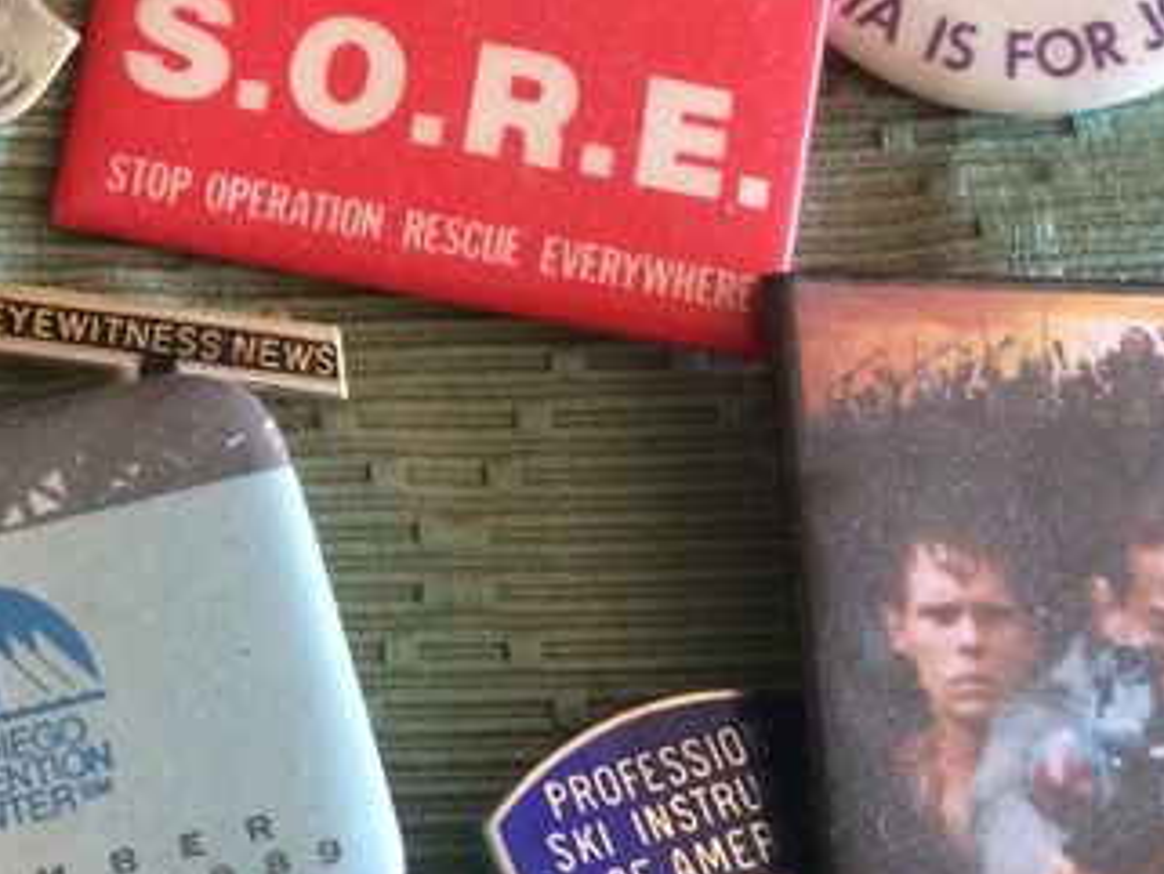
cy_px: 230
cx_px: -4
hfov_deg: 22.4
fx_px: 2826
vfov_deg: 17.5
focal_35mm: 84
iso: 200
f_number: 2.2
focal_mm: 4.12
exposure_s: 1/30
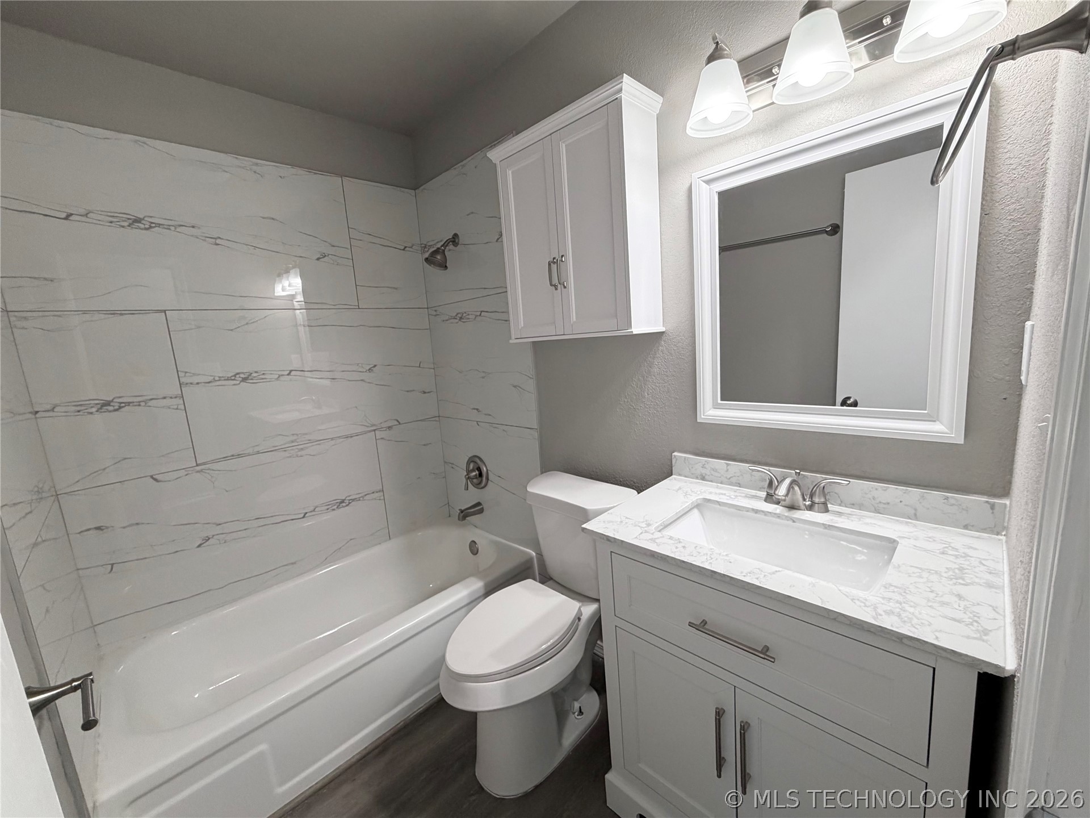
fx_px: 441
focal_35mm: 14
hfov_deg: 102.1
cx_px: 545
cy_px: 409
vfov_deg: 85.7
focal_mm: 2.22
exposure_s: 1/120
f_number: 2.2
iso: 250
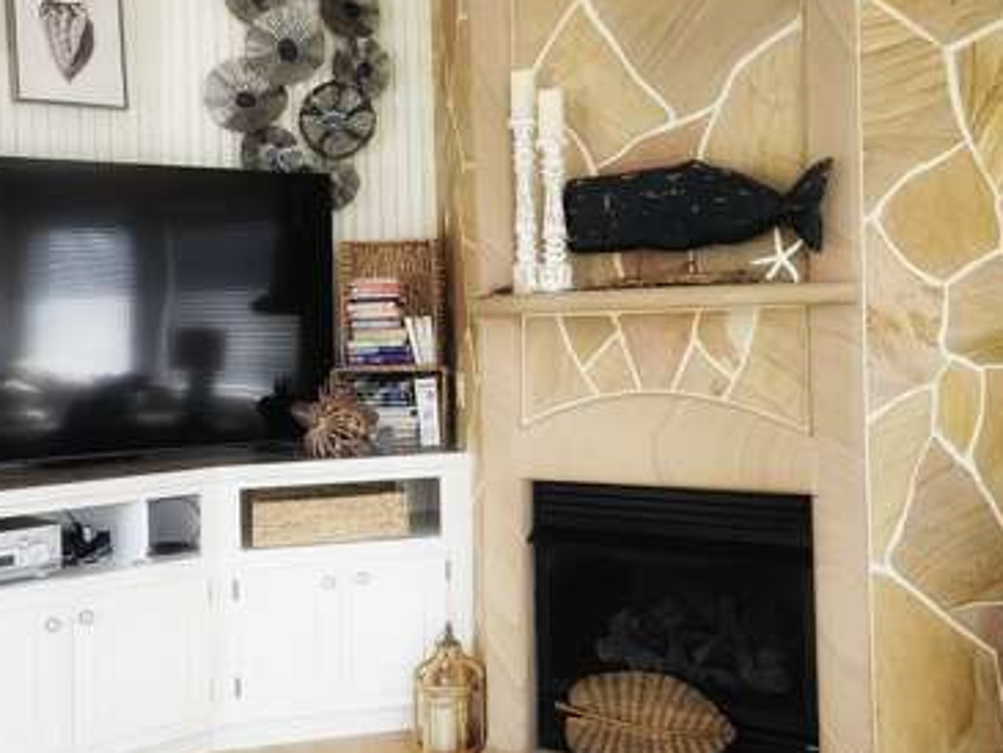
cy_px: 327
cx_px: 548
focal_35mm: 43
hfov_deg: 43.8
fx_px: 1246
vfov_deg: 33.6
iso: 200
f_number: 1.7
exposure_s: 1/207
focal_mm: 6.3
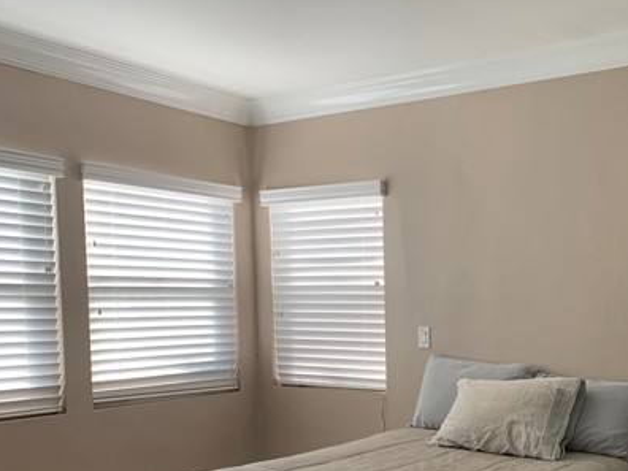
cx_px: 474
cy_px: 363
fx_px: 762
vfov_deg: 33.5
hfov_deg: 43.3
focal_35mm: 42
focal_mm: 4.25
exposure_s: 1/121
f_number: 1.8
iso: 64
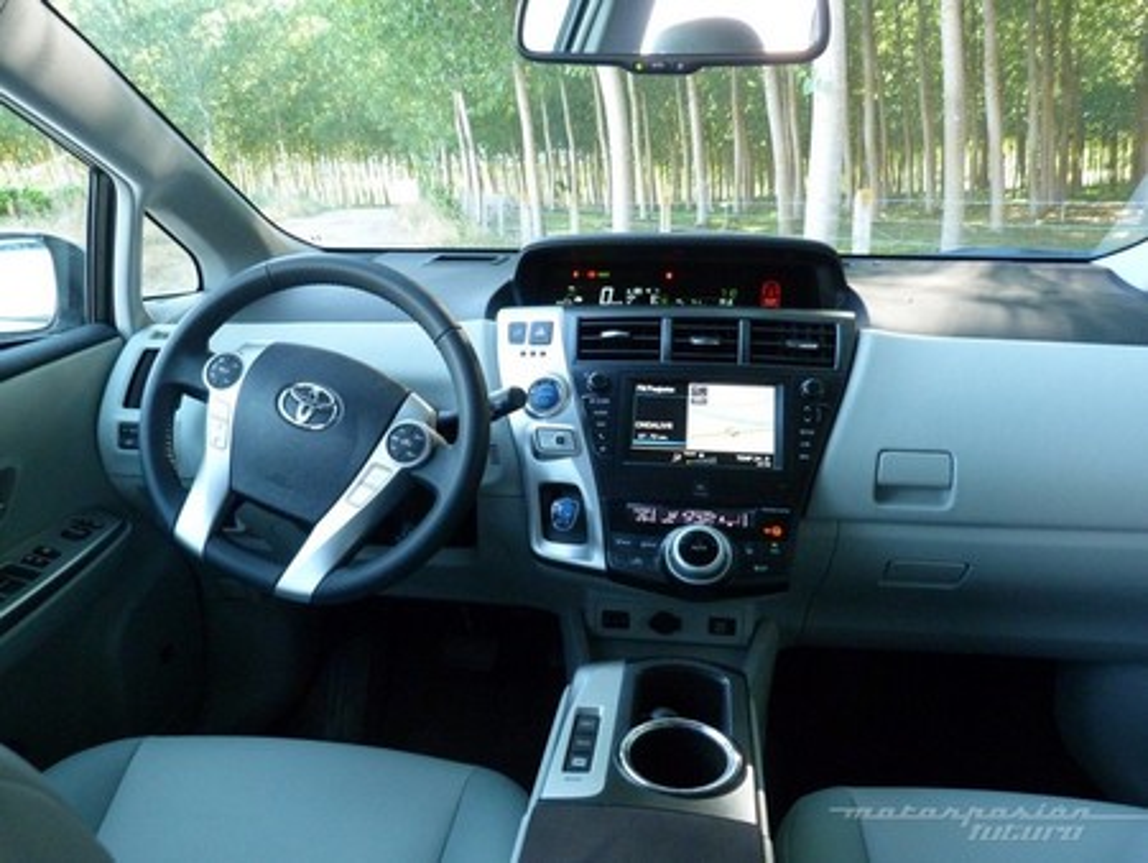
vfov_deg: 54.9
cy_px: 432
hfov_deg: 69.4
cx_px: 574
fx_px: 830
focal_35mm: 25
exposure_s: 1/60
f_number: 2.8
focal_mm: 4.5
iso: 320
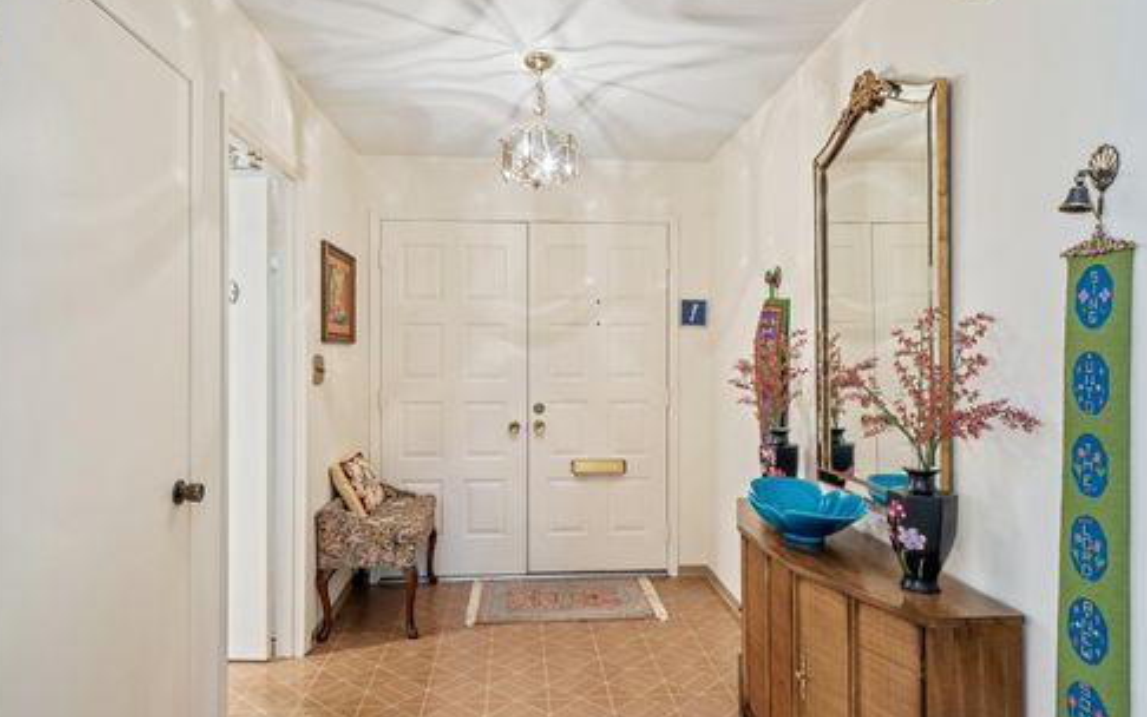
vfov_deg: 55.1
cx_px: 574
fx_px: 688
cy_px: 360
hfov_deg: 79.6
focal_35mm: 22
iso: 4000
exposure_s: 1/10
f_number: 5.6
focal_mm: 21
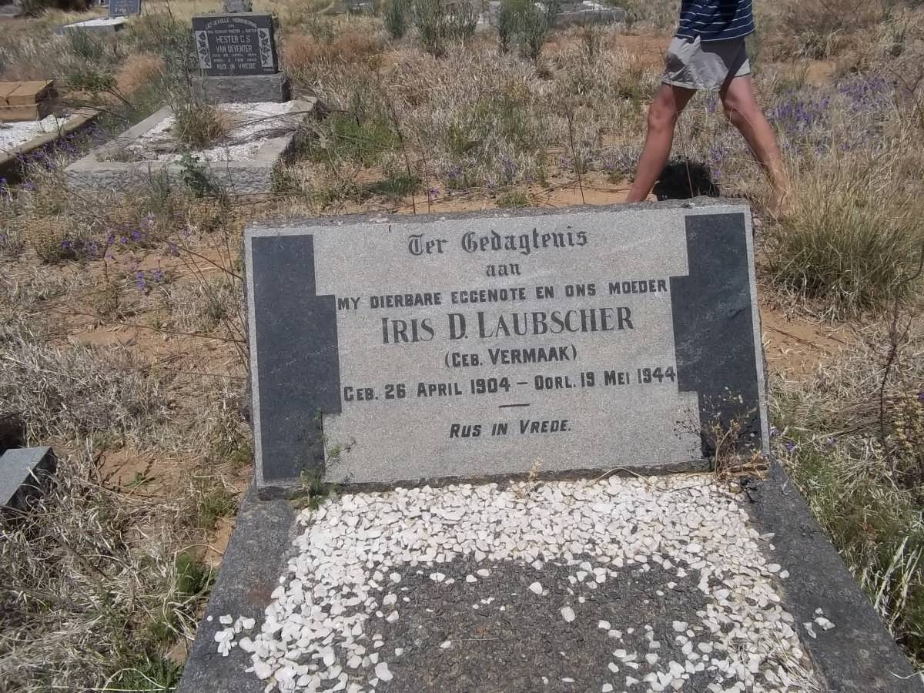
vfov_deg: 44.2
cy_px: 346
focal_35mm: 32
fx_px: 854
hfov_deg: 56.8
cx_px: 462
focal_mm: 5.7
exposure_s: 1/1000
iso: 80
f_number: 5.5
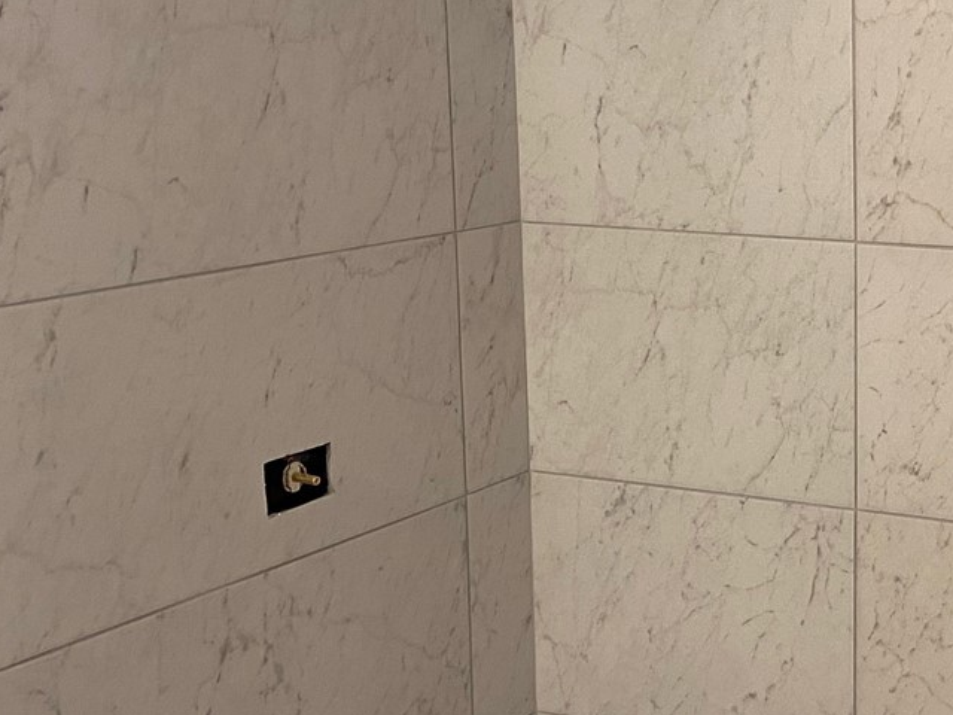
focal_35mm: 65
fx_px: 1789
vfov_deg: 22.5
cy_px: 270
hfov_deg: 27.8
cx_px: 983
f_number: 1.8
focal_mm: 4.25
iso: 100
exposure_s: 1/60
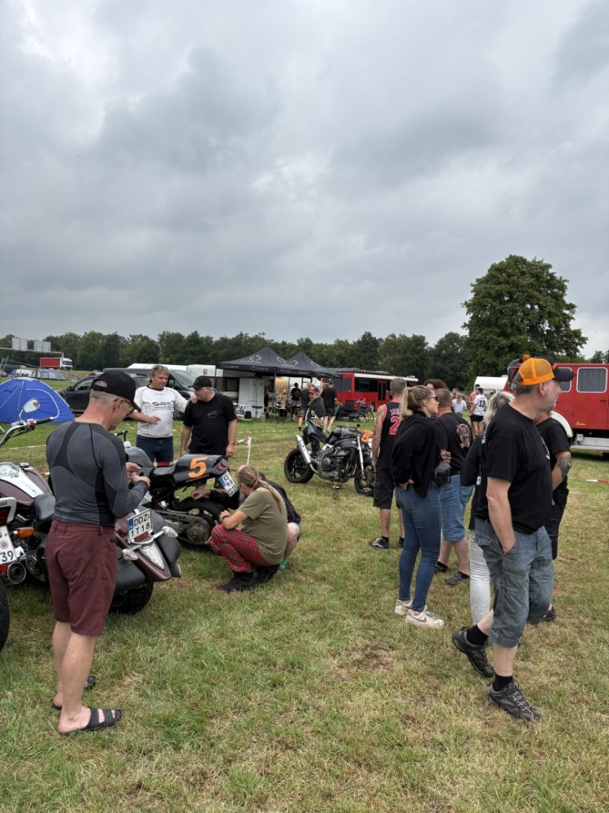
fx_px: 610
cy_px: 406
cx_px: 304
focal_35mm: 26
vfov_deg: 67.3
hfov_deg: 53.1
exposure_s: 1/1626
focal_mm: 5.96
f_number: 1.6
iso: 50
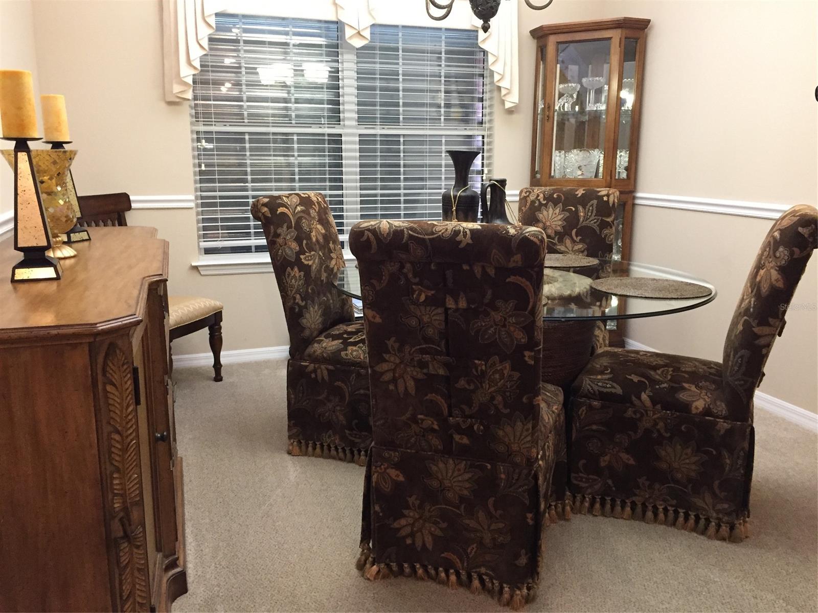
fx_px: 685
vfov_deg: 48.2
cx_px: 409
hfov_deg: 61.7
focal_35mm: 29
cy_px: 306
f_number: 2.2
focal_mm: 4.15
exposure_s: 1/30
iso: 250
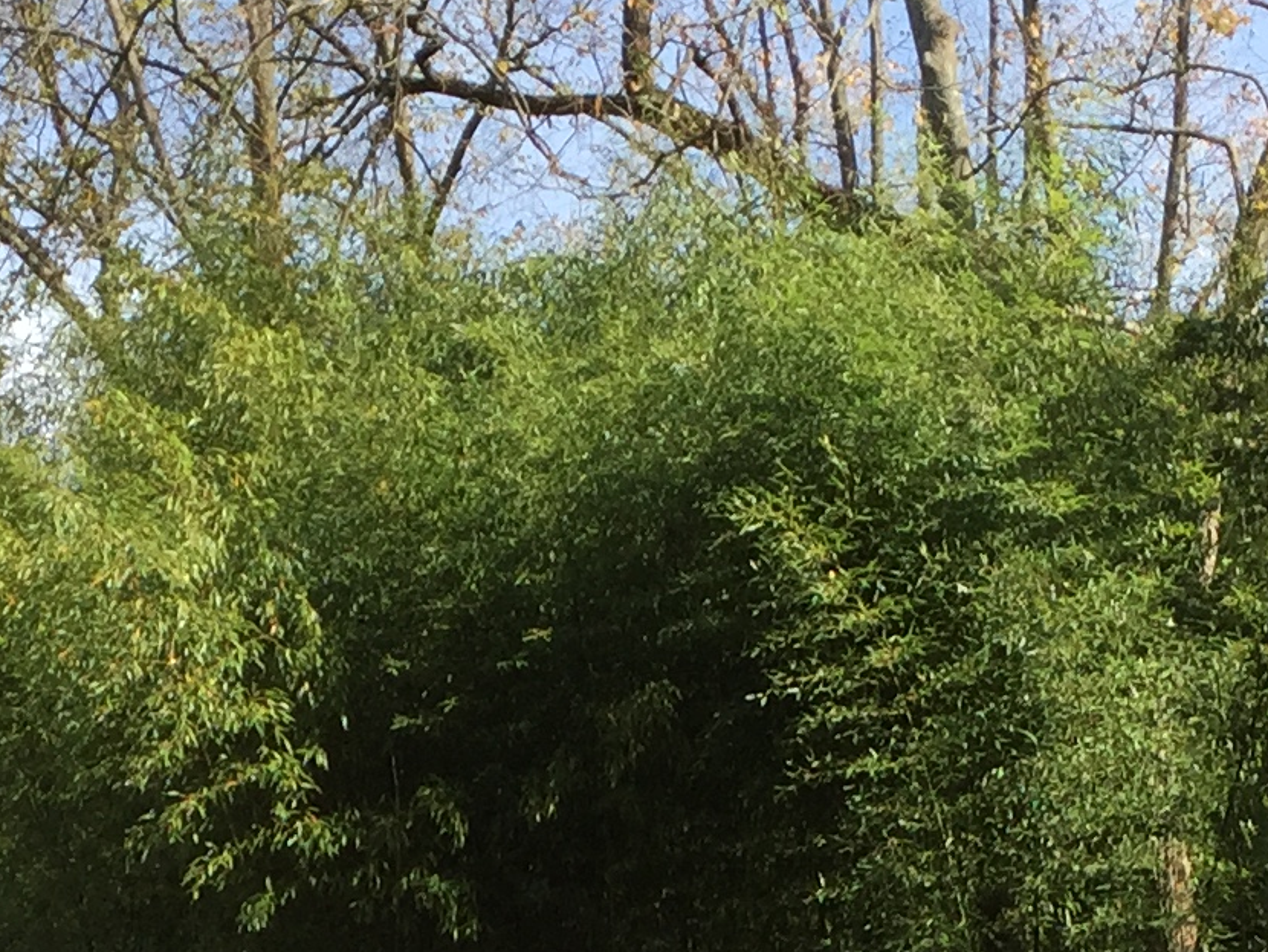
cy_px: 1629
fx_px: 4177
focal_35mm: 114
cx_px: 532
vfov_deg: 12.1
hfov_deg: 17.3
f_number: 2.2
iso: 32
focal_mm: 4.15
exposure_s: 1/659
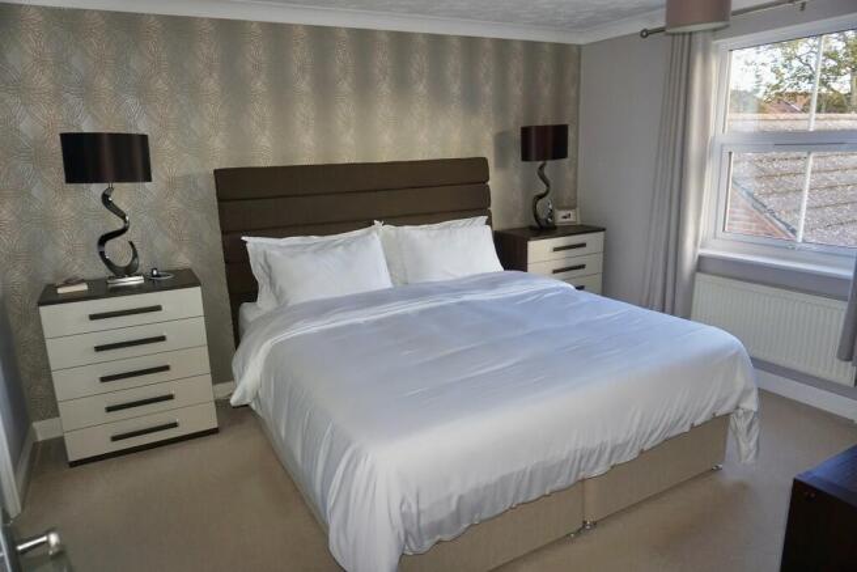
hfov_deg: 73.7
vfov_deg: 53.2
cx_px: 428
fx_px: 571
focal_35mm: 24
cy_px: 286
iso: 400
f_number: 4
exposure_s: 1/60
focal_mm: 16
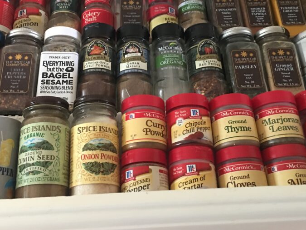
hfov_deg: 42.9
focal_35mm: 44
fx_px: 389
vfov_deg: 32.6
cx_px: 167
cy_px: 80
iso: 64
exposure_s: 1/4
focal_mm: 4.15
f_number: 2.2
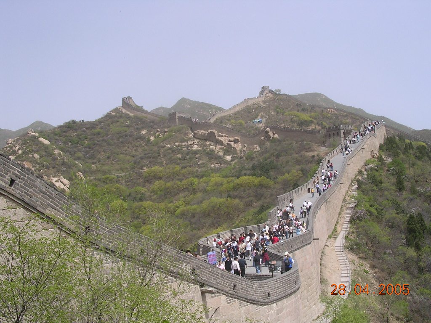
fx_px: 473
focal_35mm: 38
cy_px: 162
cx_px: 216
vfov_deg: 37.7
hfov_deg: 49.0
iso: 100
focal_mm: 5.8
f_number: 5.6
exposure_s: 1/246
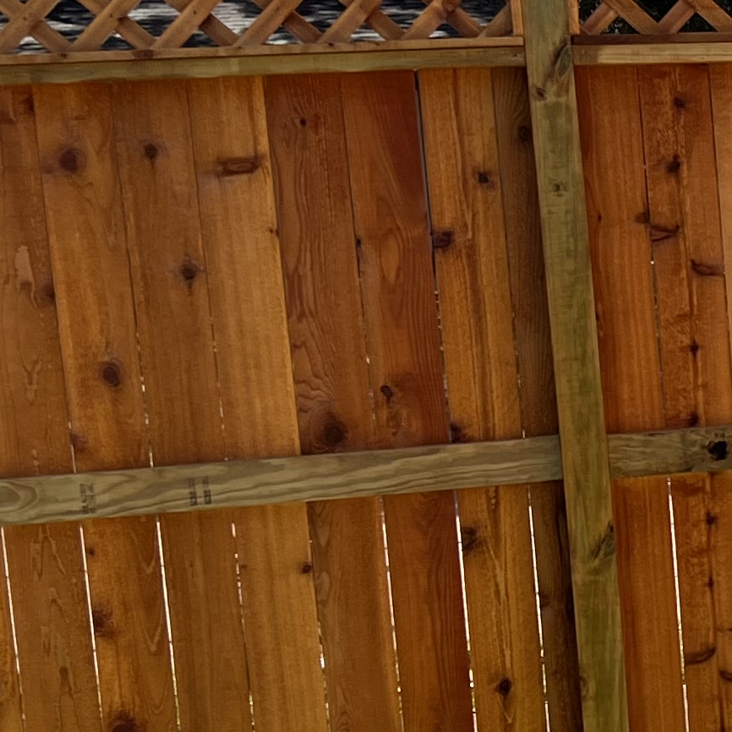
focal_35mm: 107
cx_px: 1234
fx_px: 2560
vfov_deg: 16.3
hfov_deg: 14.6
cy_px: 460
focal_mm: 5.7
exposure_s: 1/2083
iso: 50
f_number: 1.5
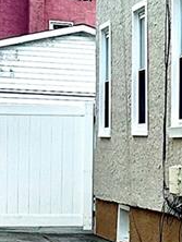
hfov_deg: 8.0
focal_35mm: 166
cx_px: 486
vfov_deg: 11.9
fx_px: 1161
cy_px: 170
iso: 250
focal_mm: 6.86
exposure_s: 1/111
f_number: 1.78
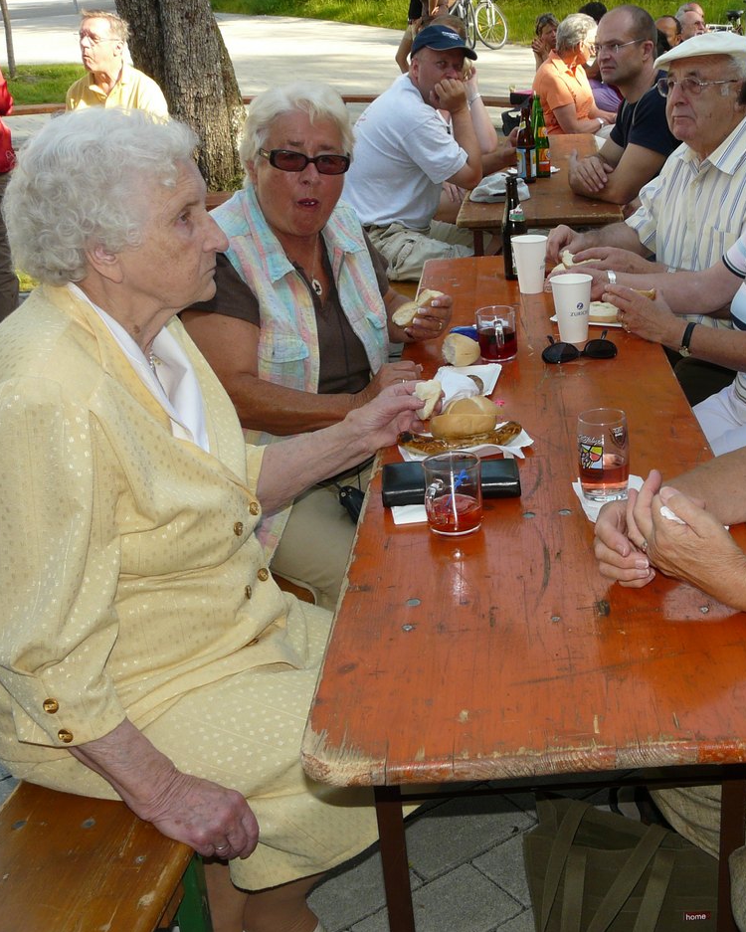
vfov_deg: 42.0
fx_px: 1214
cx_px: 616
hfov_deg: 33.0
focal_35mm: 44
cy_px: 474
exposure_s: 1/160
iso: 100
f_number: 4
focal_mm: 5.5
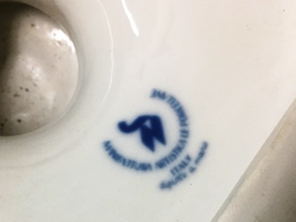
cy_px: 125
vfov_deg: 42.8
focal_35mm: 33
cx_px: 153
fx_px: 282
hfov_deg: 55.4
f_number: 2.2
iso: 32
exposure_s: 1/30
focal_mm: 4.15
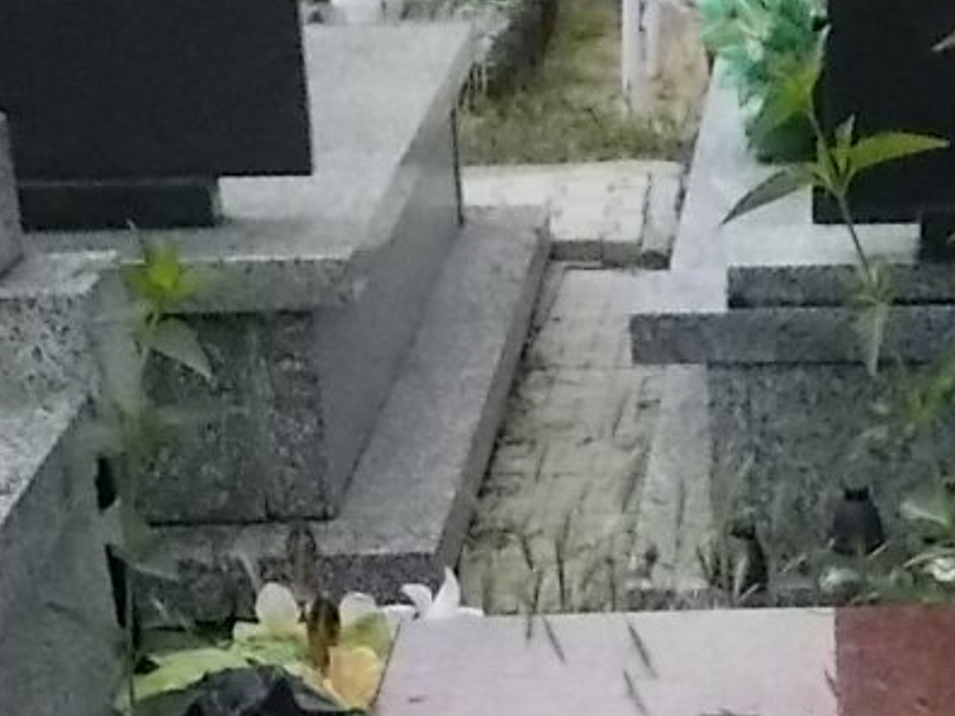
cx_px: 738
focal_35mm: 105
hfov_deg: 18.6
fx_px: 2897
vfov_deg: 12.5
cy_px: 1401
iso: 400
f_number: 8
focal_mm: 4.6
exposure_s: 1/640
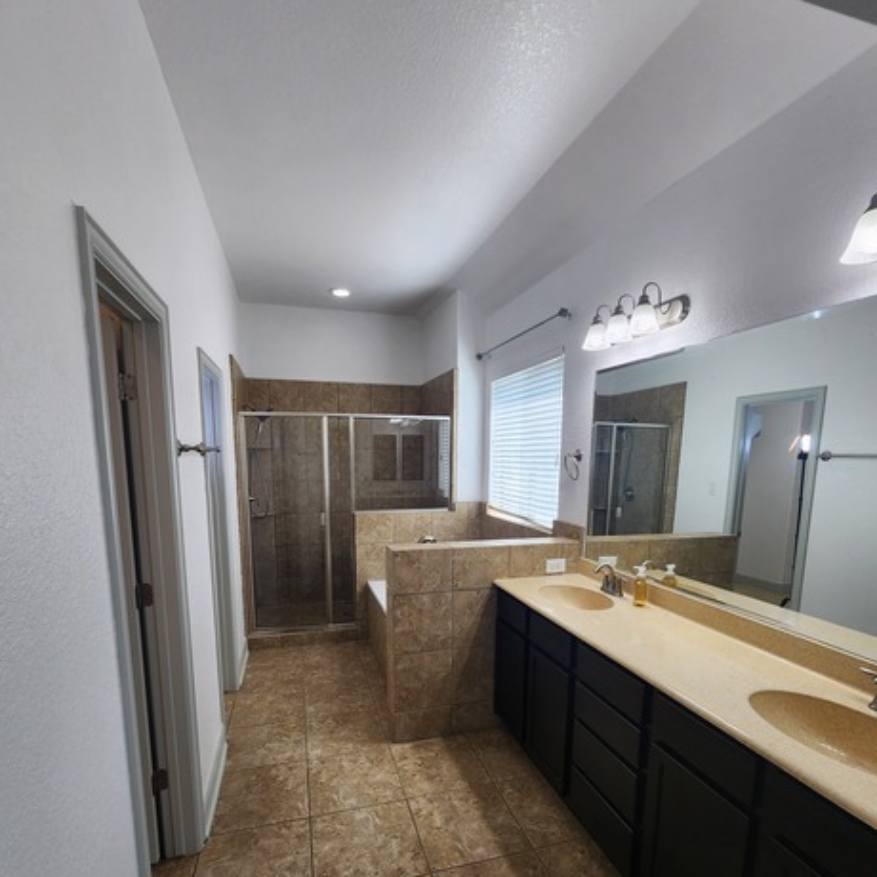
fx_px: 459
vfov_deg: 86.2
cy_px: 532
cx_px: 446
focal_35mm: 16
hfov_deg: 87.4
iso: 100
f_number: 2.2
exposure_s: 1/120
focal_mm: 2.2
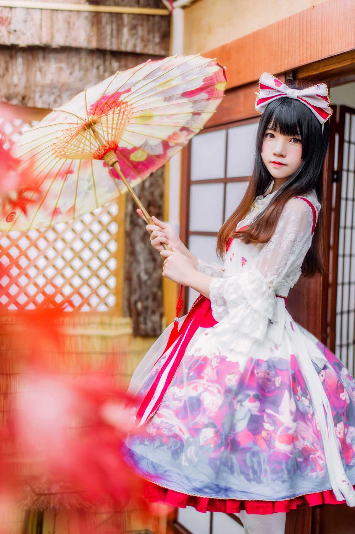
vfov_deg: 34.5
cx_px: 178
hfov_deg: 23.4
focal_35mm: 58
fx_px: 859
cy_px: 267
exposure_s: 1/1250
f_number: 1.6
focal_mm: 58
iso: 640
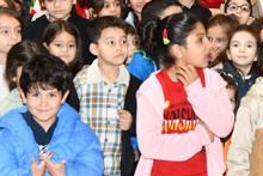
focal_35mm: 134
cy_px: -4
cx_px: 261
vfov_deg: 10.2
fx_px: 980
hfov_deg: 15.0
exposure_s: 1/80
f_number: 4.5
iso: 1250
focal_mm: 48
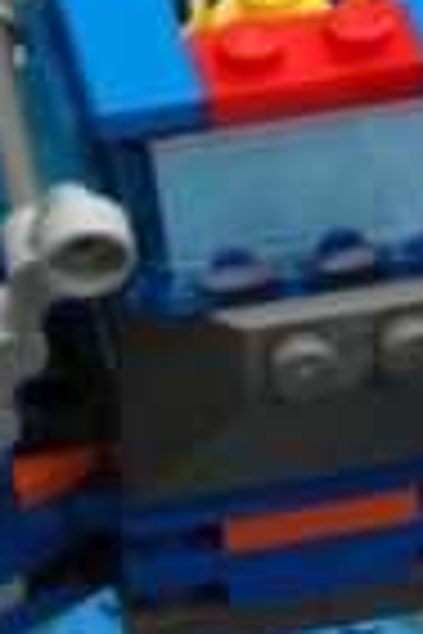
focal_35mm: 190
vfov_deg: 10.8
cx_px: 230
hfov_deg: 7.2
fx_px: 3348
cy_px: 319
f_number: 22
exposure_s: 1/60
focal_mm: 28
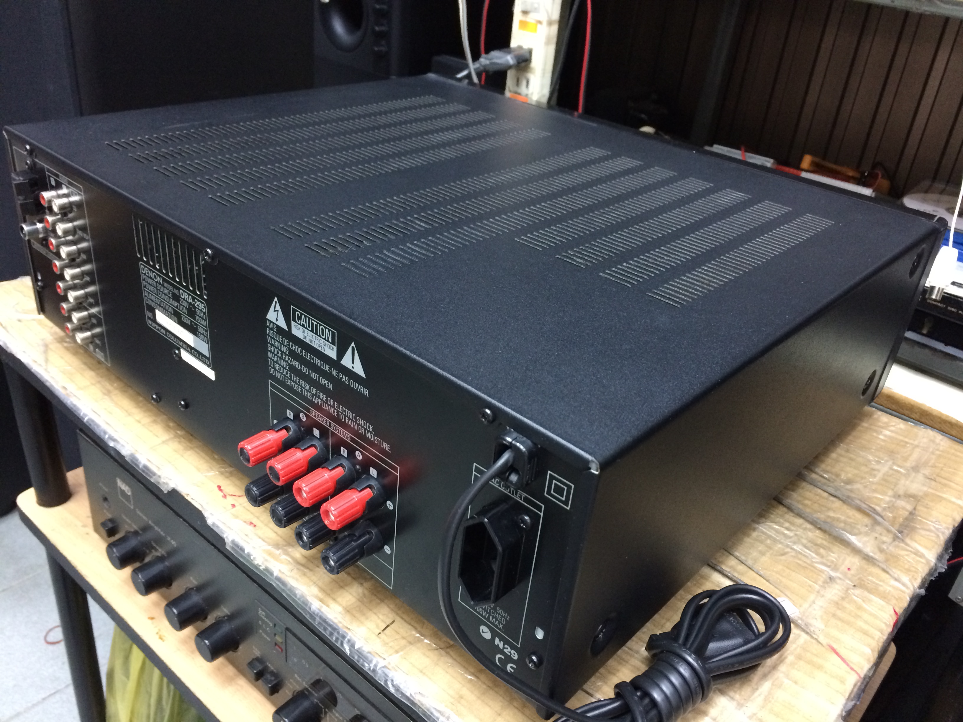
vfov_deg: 48.2
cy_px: 361
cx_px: 482
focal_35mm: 29
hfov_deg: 61.7
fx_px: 807
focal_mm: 4.15
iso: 320
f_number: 2.2
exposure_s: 1/25
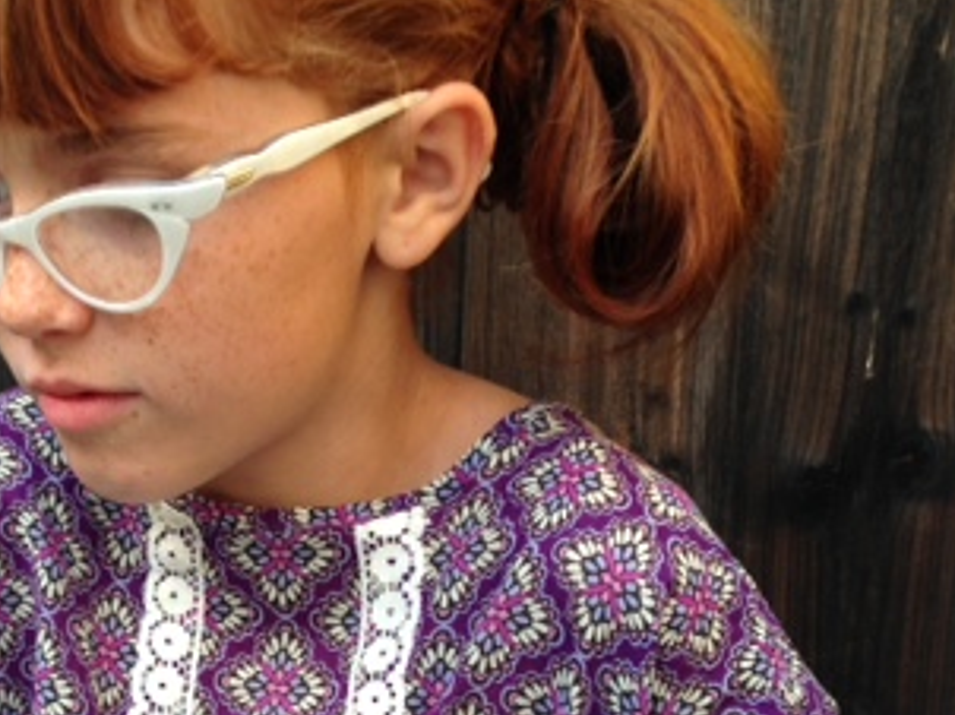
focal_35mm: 70
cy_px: 668
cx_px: 243
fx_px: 1930
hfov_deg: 27.4
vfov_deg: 20.5
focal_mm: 4.13
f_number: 2.4
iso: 50
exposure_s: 1/24
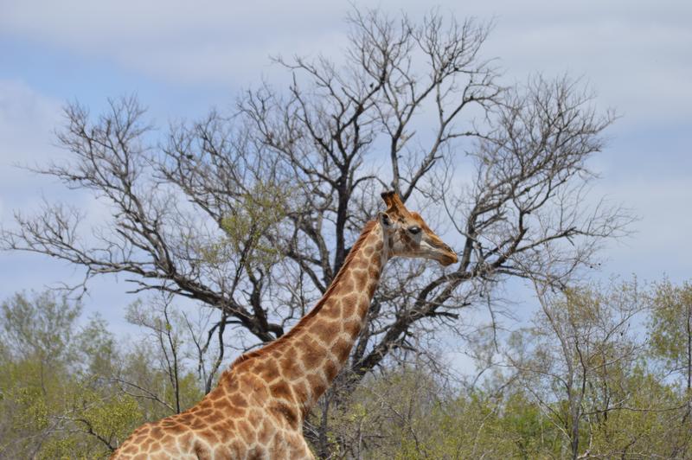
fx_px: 4898
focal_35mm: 255
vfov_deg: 5.4
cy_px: 230
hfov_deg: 8.1
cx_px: 346
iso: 280
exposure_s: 1/2000
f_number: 5.6
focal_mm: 170
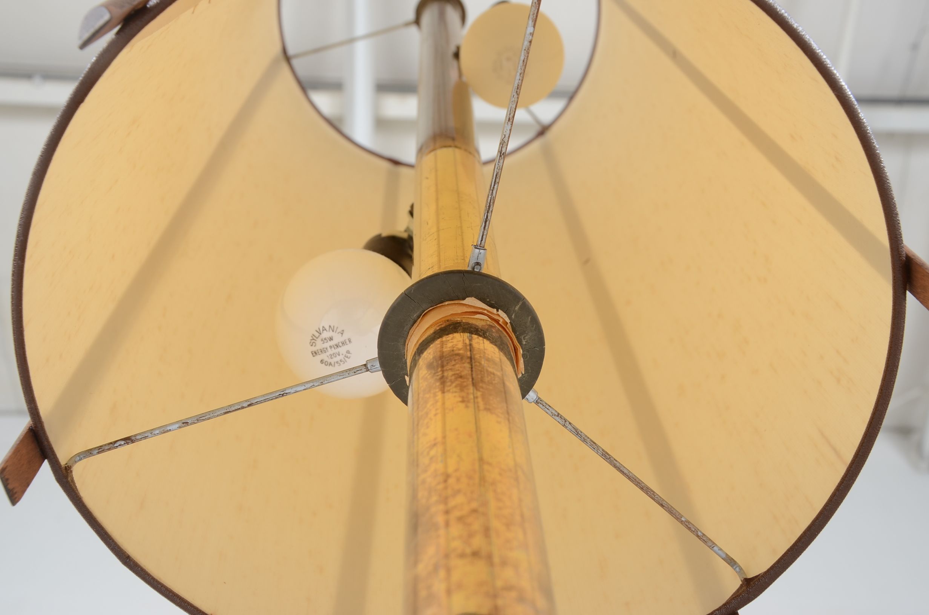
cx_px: 464
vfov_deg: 26.4
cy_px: 308
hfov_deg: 39.0
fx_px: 1313
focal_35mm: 51
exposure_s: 1/60
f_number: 9
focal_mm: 34
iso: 200
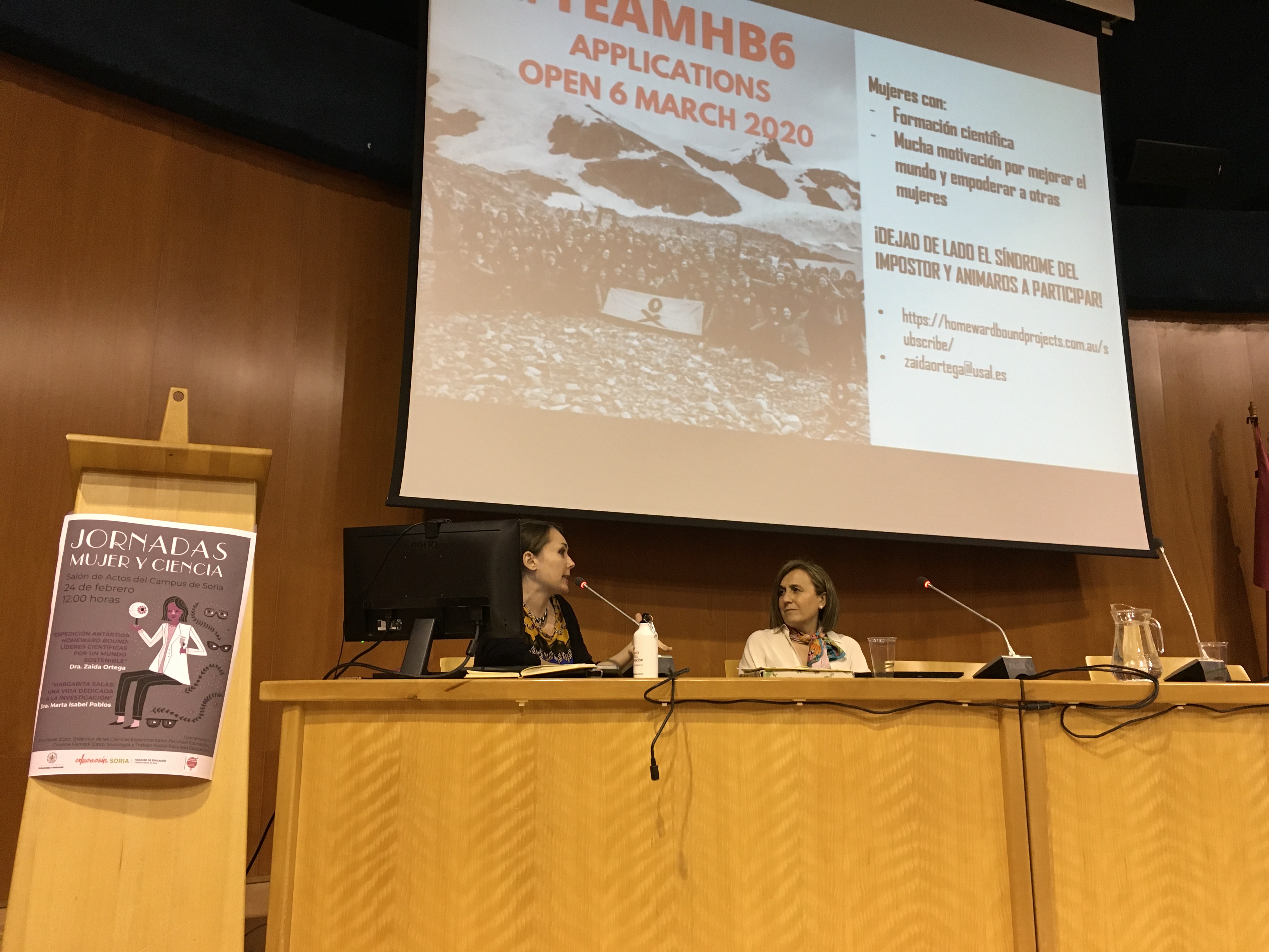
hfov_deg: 61.7
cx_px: 634
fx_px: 1063
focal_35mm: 29
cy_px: 476
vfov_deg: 48.2
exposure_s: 1/33
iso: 200
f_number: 2.2
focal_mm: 4.15
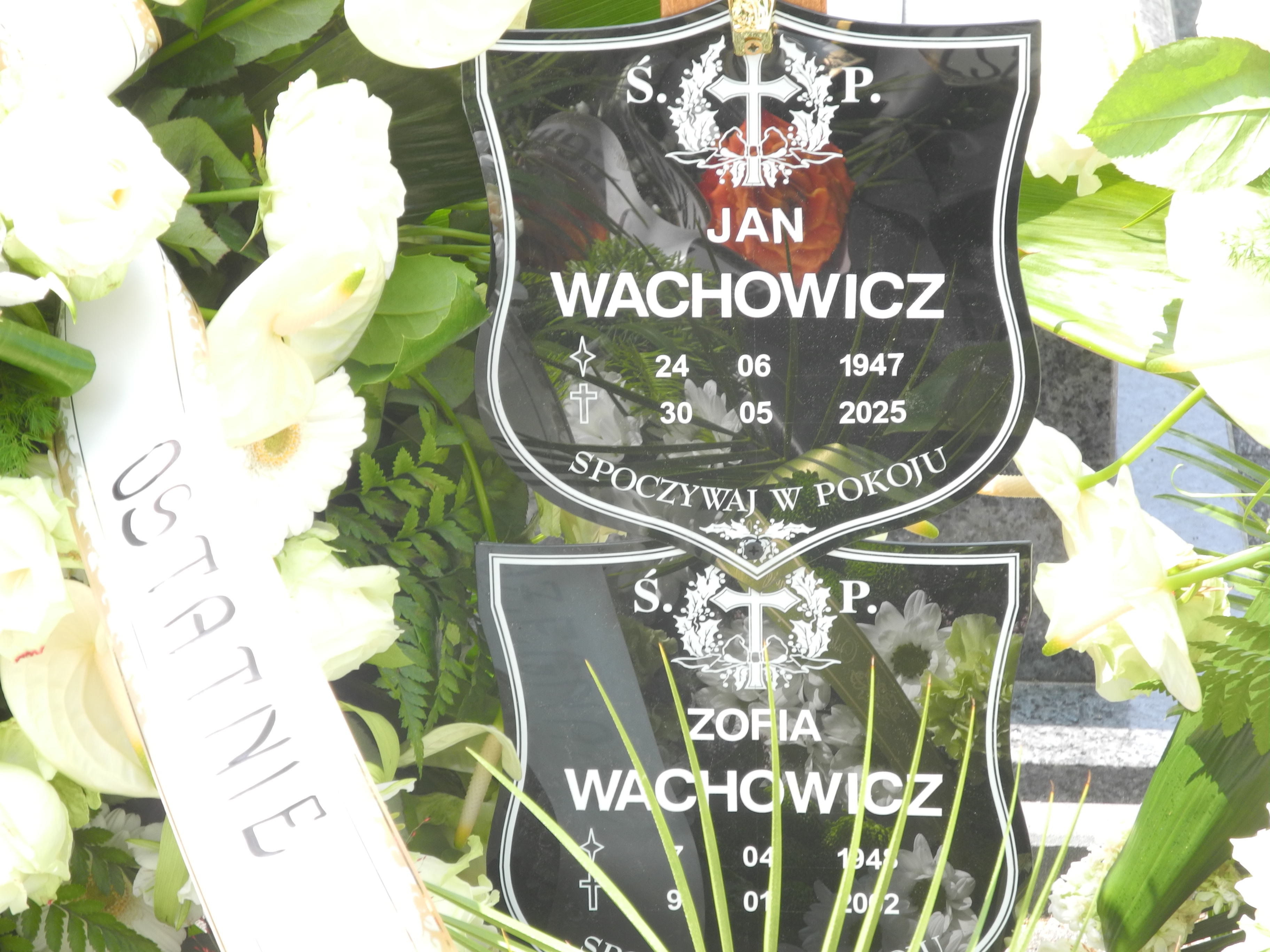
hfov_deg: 12.9
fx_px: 5613
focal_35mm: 153
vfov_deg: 9.7
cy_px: 476
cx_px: 635
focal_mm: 32.6
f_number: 5
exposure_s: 1/100
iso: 100
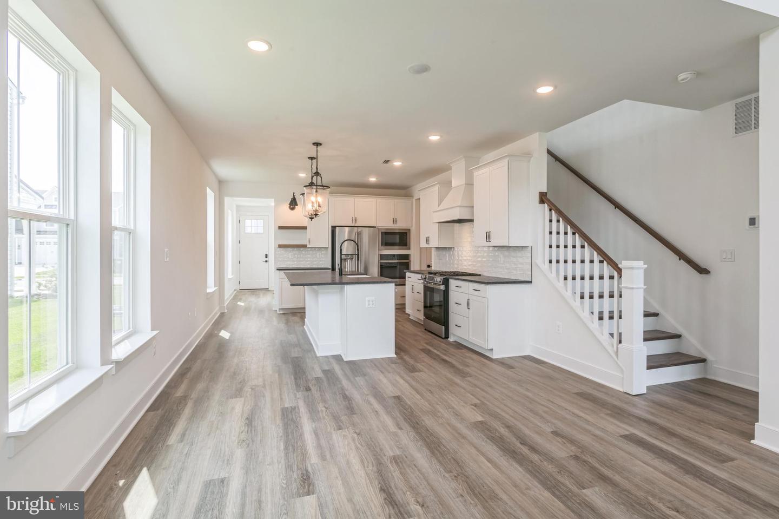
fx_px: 368
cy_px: 260
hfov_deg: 93.3
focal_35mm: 17
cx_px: 390
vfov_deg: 70.4
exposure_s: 1/40
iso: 320
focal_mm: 17
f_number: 10
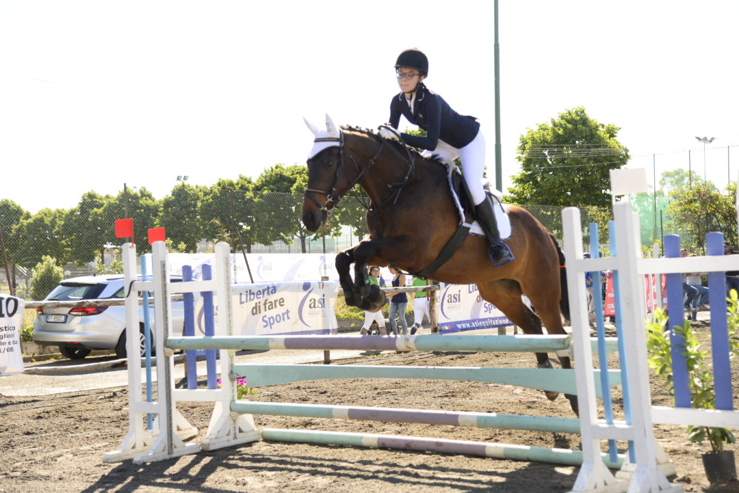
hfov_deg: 32.4
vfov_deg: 21.9
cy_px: 246
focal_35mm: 62
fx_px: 1273
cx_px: 370
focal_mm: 62
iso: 1000
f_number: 4
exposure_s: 1/2500
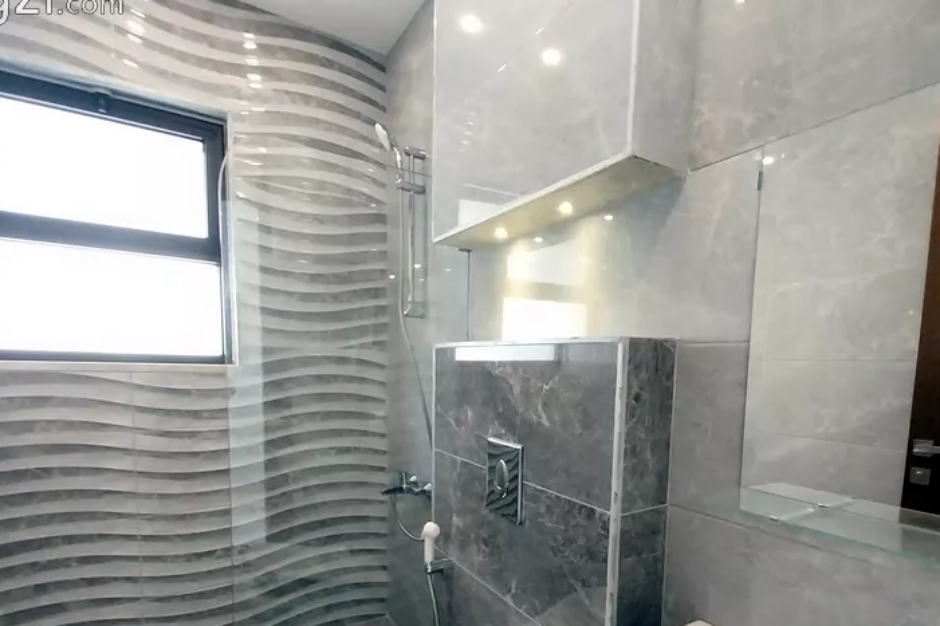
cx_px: 509
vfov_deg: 65.7
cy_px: 413
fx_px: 470
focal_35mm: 18
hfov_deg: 89.8
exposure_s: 1/20
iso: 250
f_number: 2.2
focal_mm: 1.3
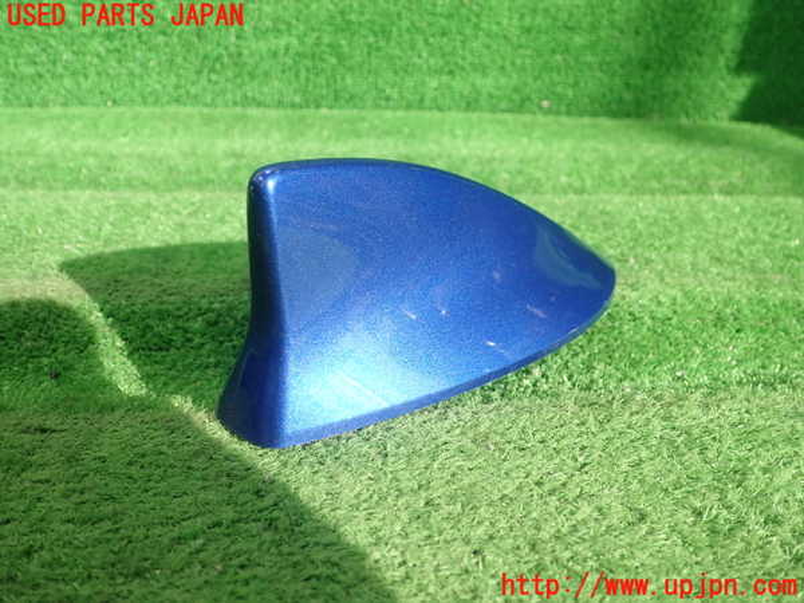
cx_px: 402
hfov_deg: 60.0
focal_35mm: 30
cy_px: 302
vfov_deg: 46.8
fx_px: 697
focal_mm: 5.5
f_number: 2.3
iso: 125
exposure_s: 1/125
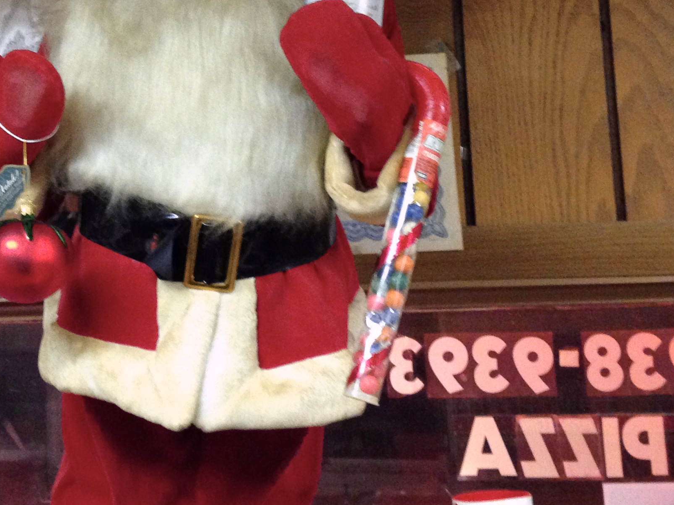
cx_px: 181
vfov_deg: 21.7
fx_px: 1305
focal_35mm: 67
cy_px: 116
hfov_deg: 28.6
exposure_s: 1/20
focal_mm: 4.12
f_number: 2.4
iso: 400
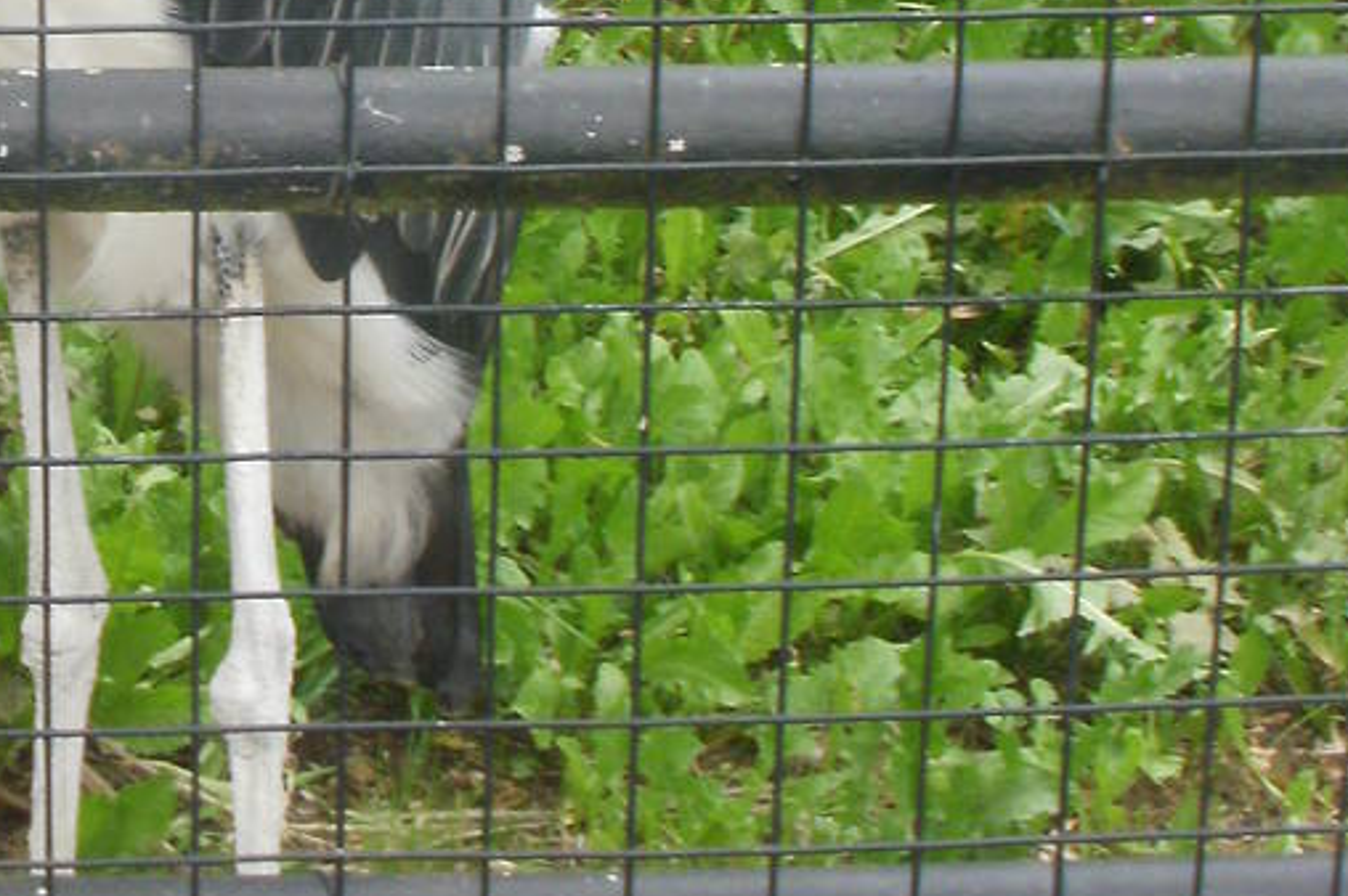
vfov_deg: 11.2
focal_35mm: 118
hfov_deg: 16.9
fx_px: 4415
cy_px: -379
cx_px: -56
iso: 100
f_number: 5.6
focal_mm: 6.3
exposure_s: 1/60
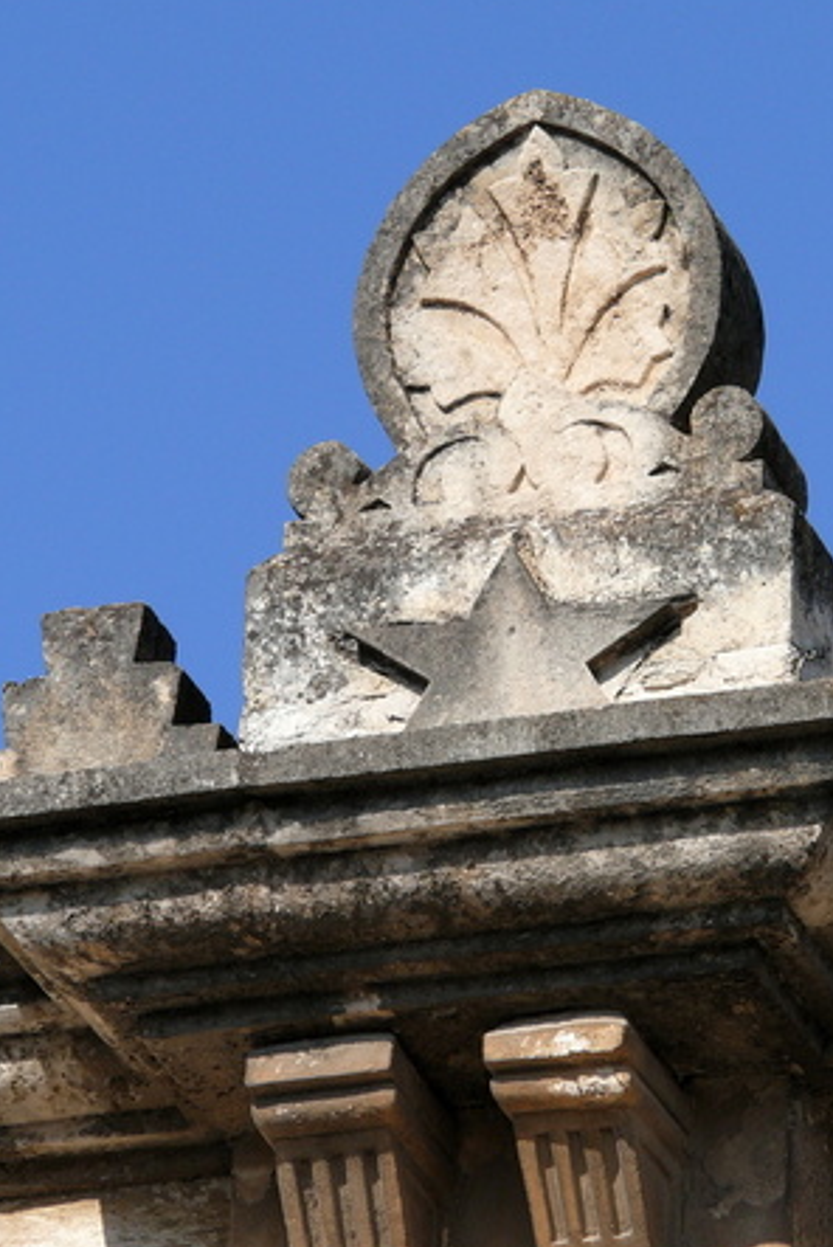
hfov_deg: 3.8
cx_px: 495
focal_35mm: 366
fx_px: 12682
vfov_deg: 5.6
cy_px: 535
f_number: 6.3
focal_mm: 49.2
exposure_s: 1/500
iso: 100
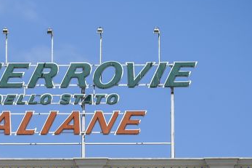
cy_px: 121
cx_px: 25
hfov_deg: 4.1
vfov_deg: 2.7
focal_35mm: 502
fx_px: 3512
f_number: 7.1
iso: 100
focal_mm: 170
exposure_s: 1/400
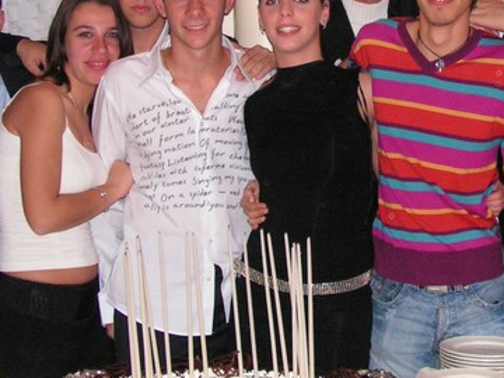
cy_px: 87
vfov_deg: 18.3
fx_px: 1165
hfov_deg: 24.2
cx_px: 378
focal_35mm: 80
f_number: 3.2
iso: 200
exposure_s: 1/40
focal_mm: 6
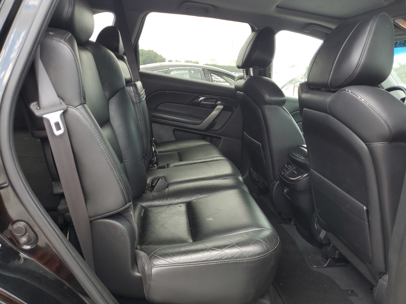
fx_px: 305
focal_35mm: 26
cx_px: 203
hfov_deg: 67.3
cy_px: 152
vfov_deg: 53.1
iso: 50
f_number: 1.5
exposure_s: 1/143
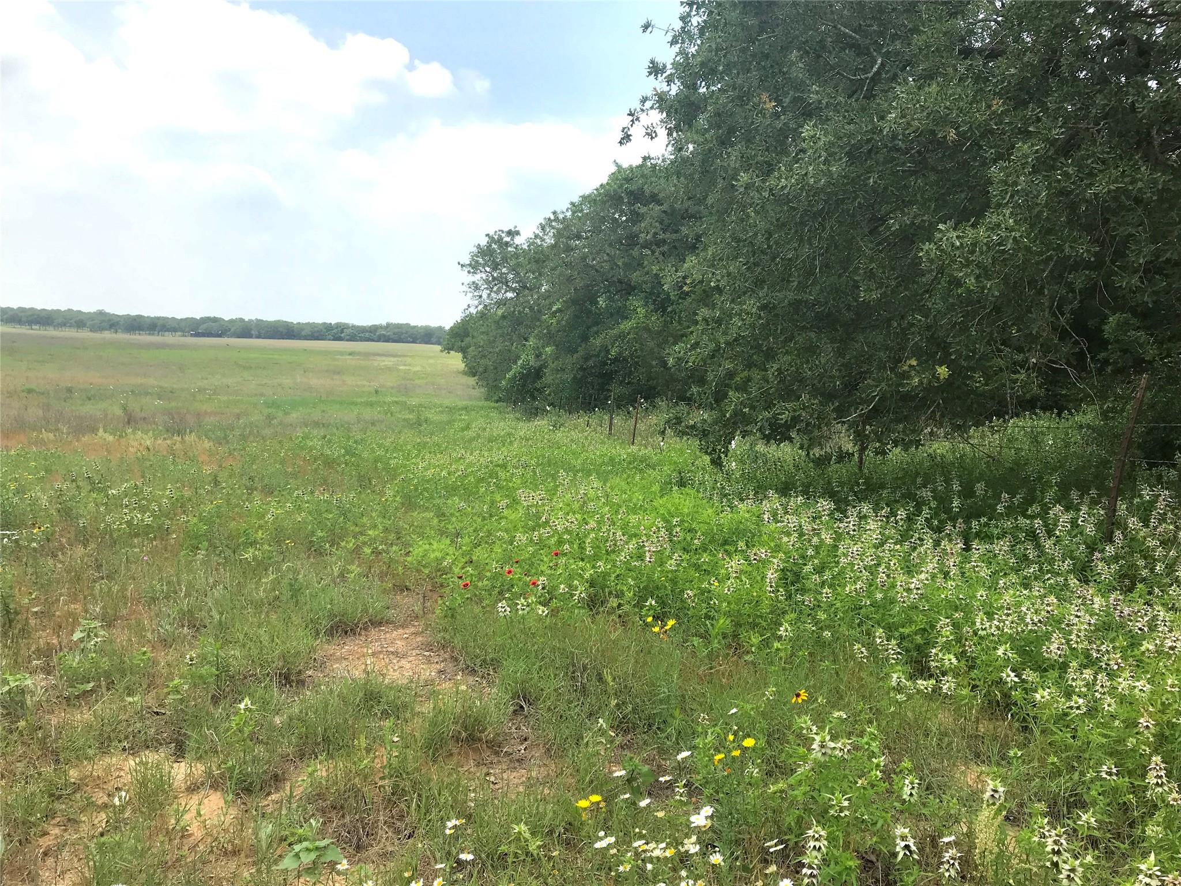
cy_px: 443
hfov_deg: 63.4
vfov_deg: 49.7
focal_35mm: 28
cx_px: 590
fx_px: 955
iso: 20
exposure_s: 1/2083
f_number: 1.8
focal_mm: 3.99
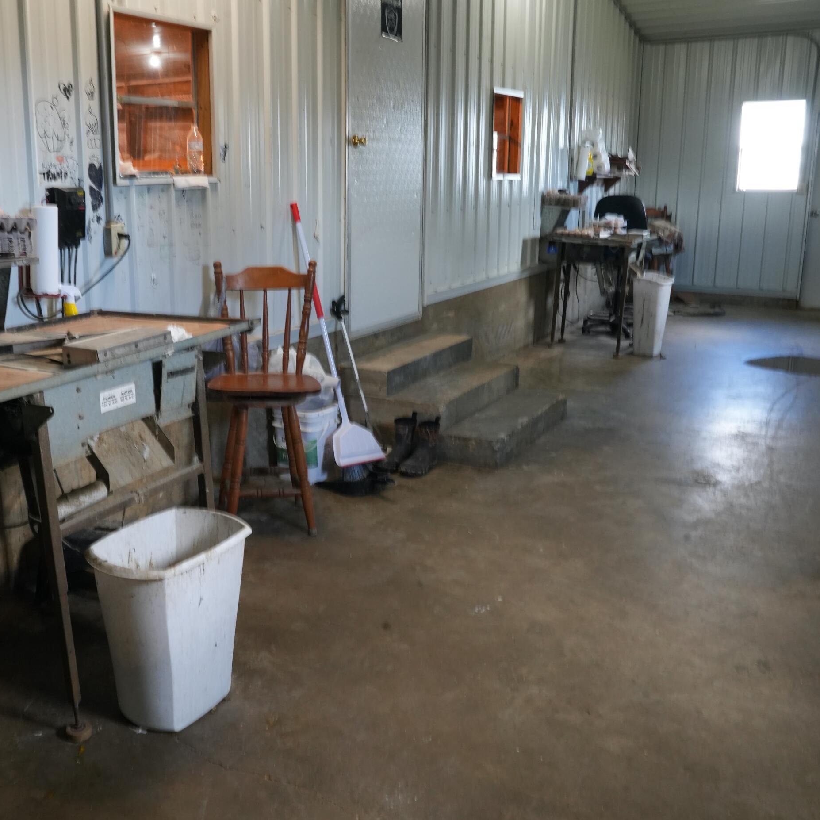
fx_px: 884
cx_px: 278
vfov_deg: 49.7
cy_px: 385
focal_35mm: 33
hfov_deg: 49.0
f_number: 14
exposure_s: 1/10
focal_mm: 24
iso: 2000
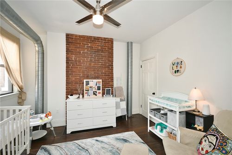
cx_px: 116
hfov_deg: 100.4
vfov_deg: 77.3
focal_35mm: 15
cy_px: 78
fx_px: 97
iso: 800
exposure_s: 1/60
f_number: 4.5
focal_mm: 10
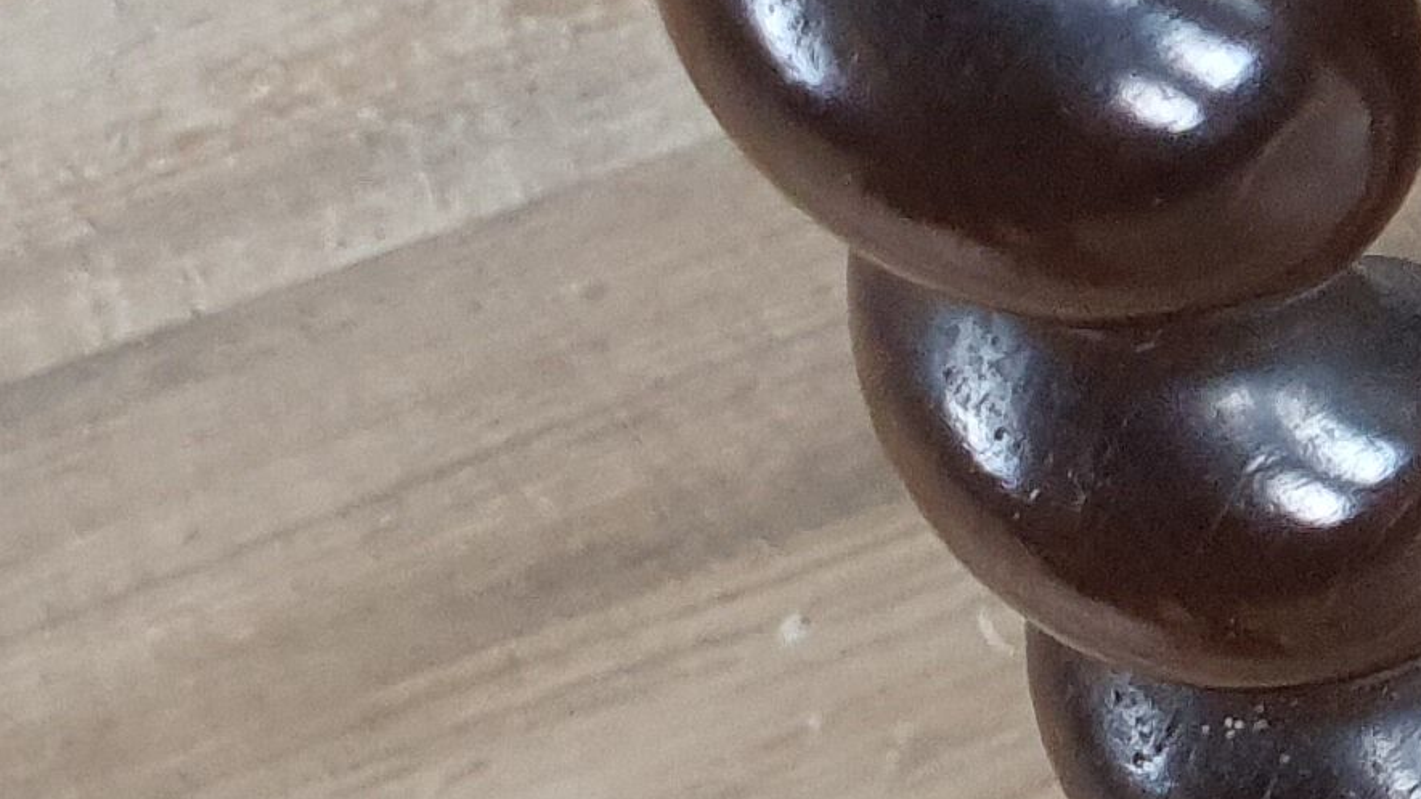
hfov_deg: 14.7
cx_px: 2518
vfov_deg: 9.4
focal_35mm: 129
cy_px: 159
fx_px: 4861
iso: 320
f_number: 2.4
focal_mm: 4.3
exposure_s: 1/50
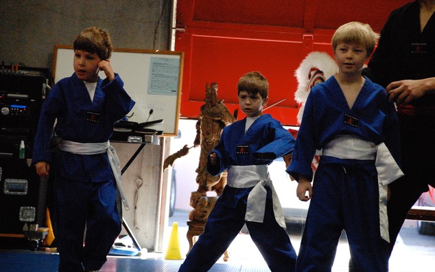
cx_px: 216
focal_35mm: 147
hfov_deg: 14.3
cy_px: 131
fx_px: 1737
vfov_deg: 8.9
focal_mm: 95
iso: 3200
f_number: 5.6
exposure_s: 1/200
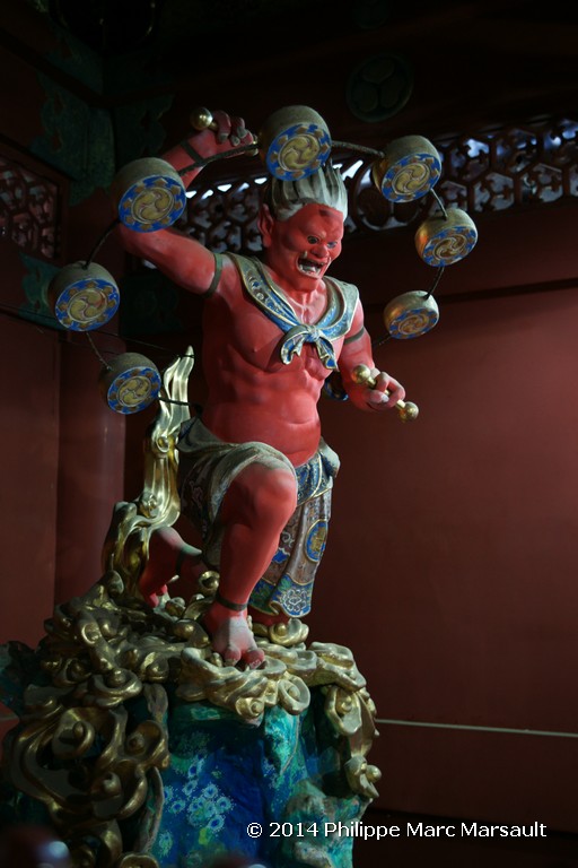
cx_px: 289
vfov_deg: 48.5
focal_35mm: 40
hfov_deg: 33.4
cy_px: 434
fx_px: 963
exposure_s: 1/13
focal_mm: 40
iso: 400
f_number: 2.8
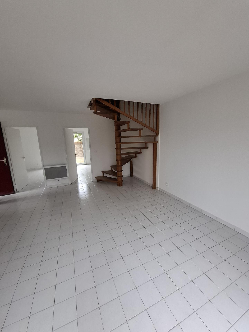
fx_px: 125
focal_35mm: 13
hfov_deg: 89.9
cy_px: 166
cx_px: 124
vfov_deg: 106.2
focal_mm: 1.74
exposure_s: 1/50
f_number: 2.2
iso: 125
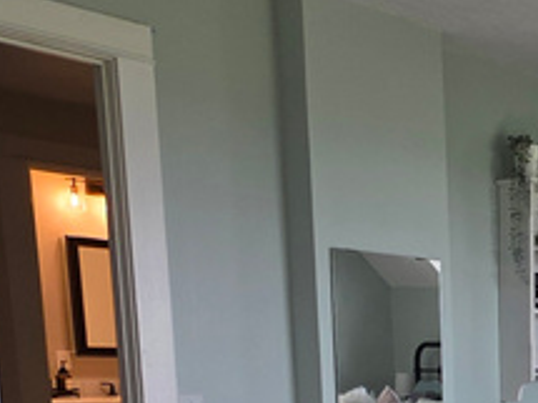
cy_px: 558
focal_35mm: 62
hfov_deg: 24.4
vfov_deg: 20.9
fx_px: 963
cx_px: 803
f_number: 1.9
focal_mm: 2.2
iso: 40
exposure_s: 1/120
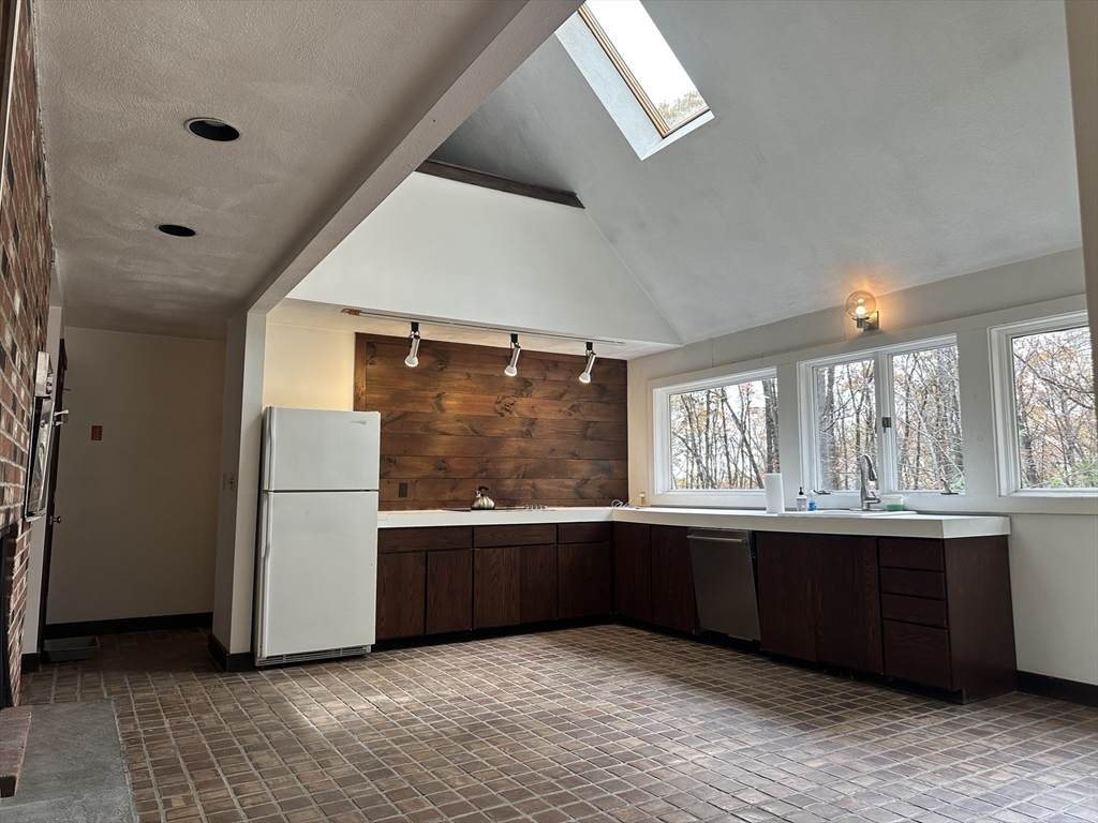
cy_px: 412
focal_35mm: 24
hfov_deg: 71.6
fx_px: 761
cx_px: 549
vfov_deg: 56.8
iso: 100
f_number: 1.78
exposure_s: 1/120
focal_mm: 6.86
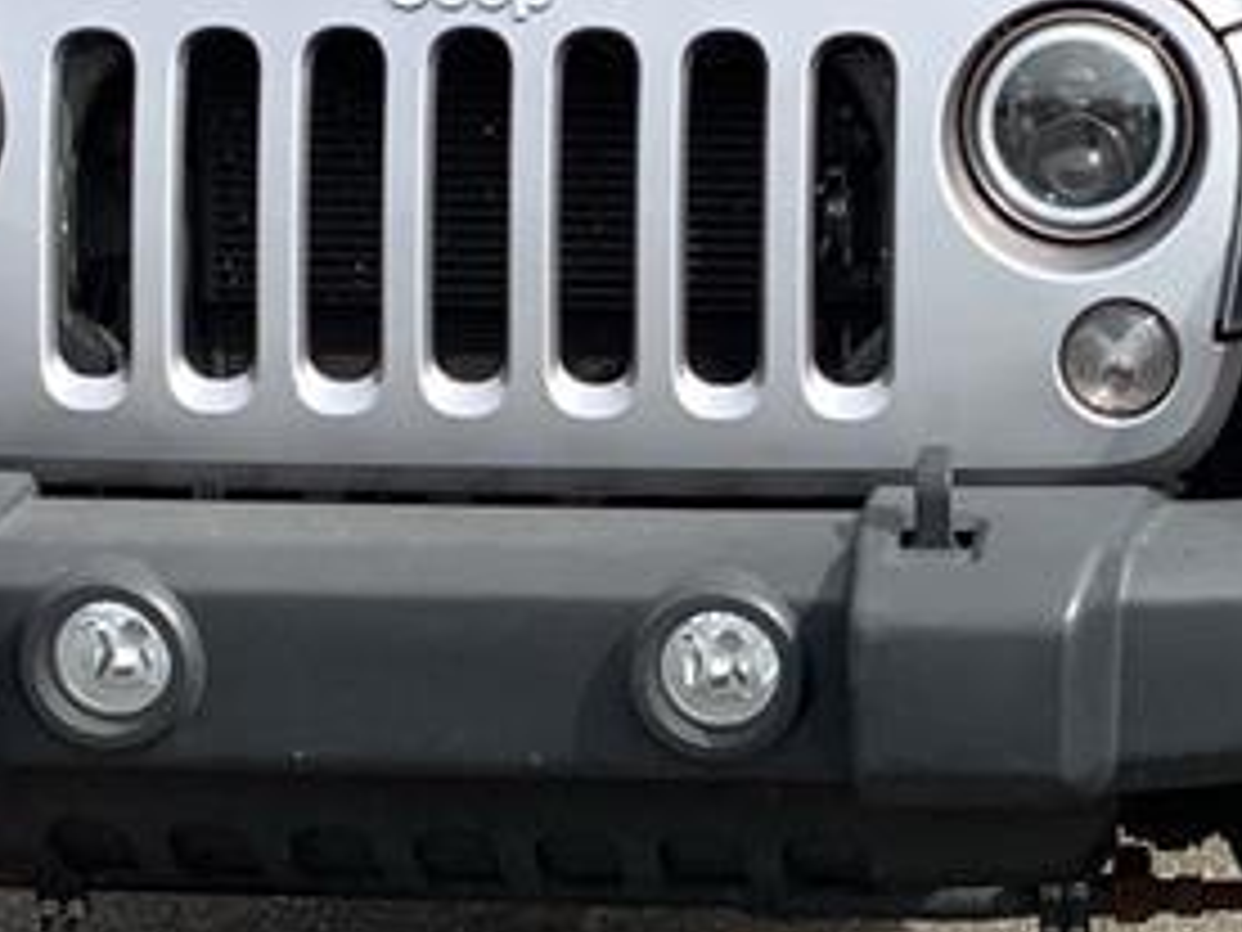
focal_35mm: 115
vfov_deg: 12.9
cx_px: 968
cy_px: 320
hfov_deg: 17.0
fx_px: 4126
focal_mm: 3.3
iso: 25
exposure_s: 1/646
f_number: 2.4
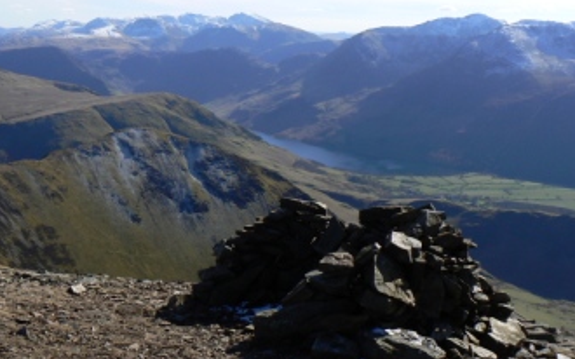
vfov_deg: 25.7
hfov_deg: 39.9
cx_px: 202
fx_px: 783
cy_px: 132
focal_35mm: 50
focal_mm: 6
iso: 80
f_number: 7.1
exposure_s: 1/400
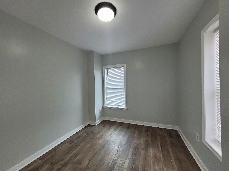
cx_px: 114
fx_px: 86
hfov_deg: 106.2
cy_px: 86
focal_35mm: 13
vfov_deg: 89.9
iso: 100
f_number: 2.2
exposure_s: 1/60
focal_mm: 1.74
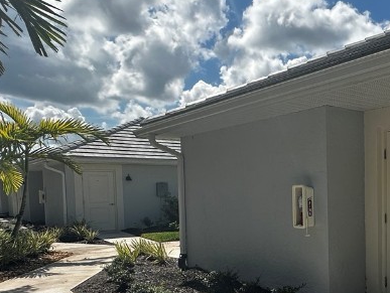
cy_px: 211
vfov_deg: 38.0
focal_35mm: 37
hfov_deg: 44.6
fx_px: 417
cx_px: 365
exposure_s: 1/1575
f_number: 2.2
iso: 50
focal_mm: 2.22
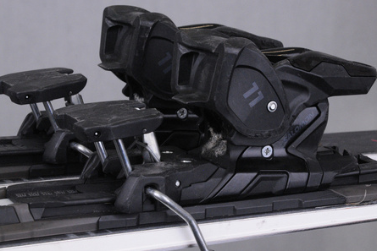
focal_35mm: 106
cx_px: 189
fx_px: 1110
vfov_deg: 12.9
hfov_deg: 19.3
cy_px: 126
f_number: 16
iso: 3200
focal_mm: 70
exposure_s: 1/125
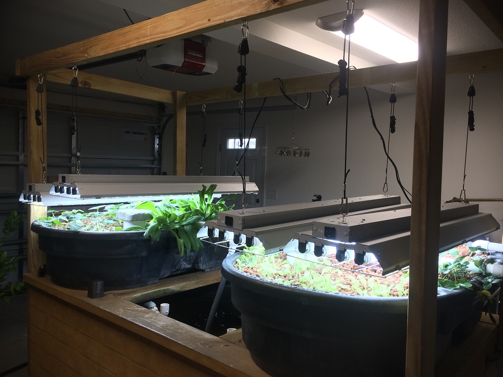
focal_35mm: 29
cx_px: 252
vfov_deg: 48.2
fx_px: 421
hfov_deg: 61.7
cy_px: 188
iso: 32
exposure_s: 1/40
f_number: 2.2
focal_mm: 4.15
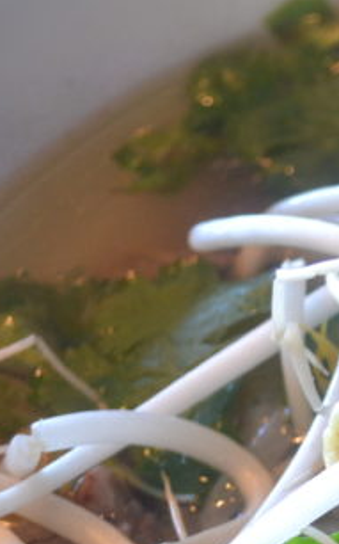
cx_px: 540
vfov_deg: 15.6
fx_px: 1968
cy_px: 461
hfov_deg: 9.5
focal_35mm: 133
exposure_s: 1/25
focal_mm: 26
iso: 800
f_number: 4.2
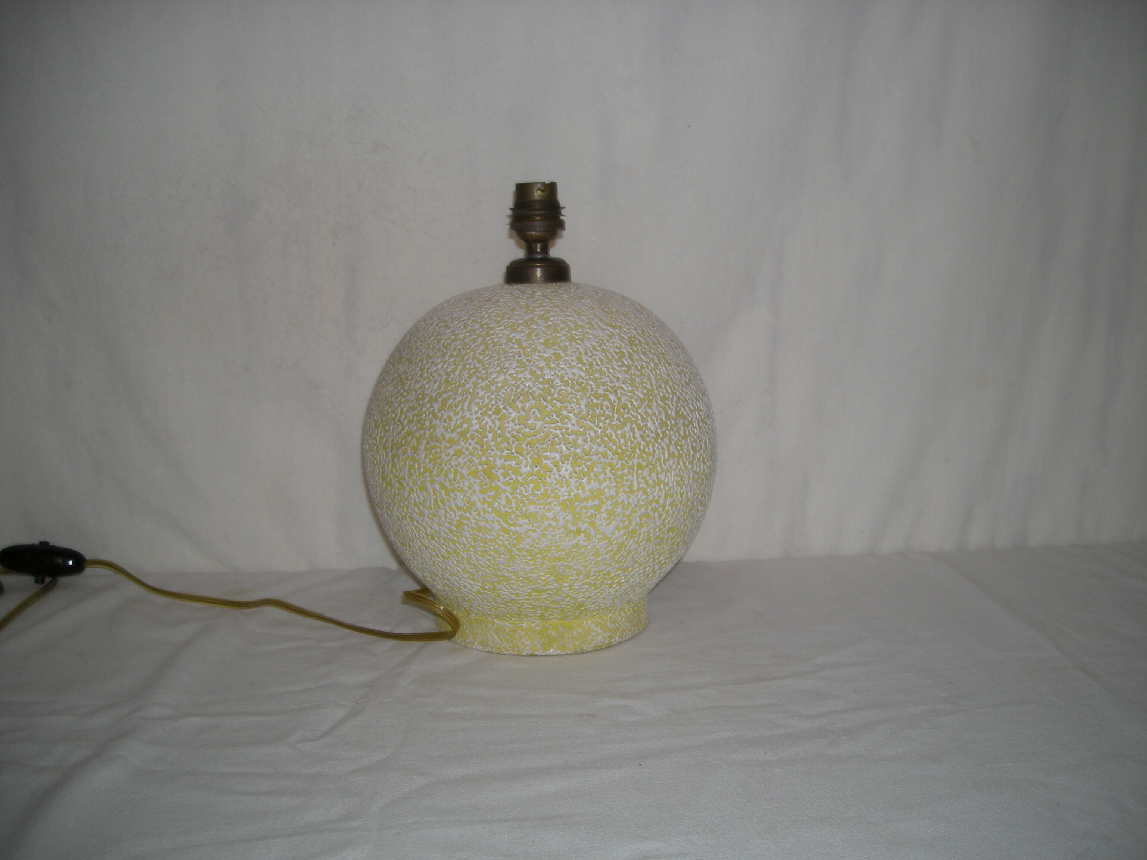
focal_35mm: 35
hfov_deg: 52.6
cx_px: 574
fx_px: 1160
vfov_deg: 40.7
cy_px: 430
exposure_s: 1/51
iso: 50
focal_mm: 5.7
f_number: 2.8
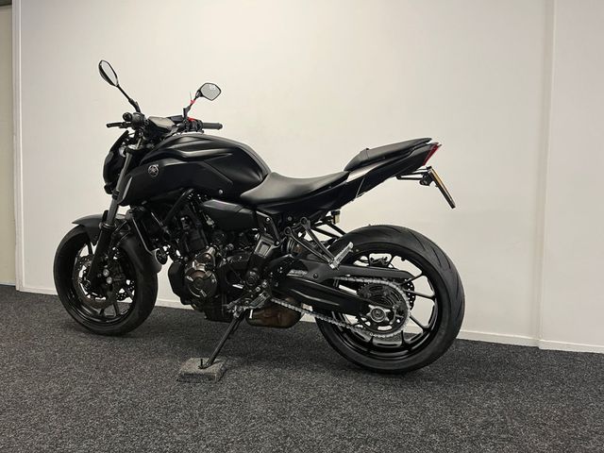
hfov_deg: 67.3
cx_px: 302
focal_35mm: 26
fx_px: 454
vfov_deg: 53.1
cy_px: 226
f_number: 1.6
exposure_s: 1/50
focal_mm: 5.1
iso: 80
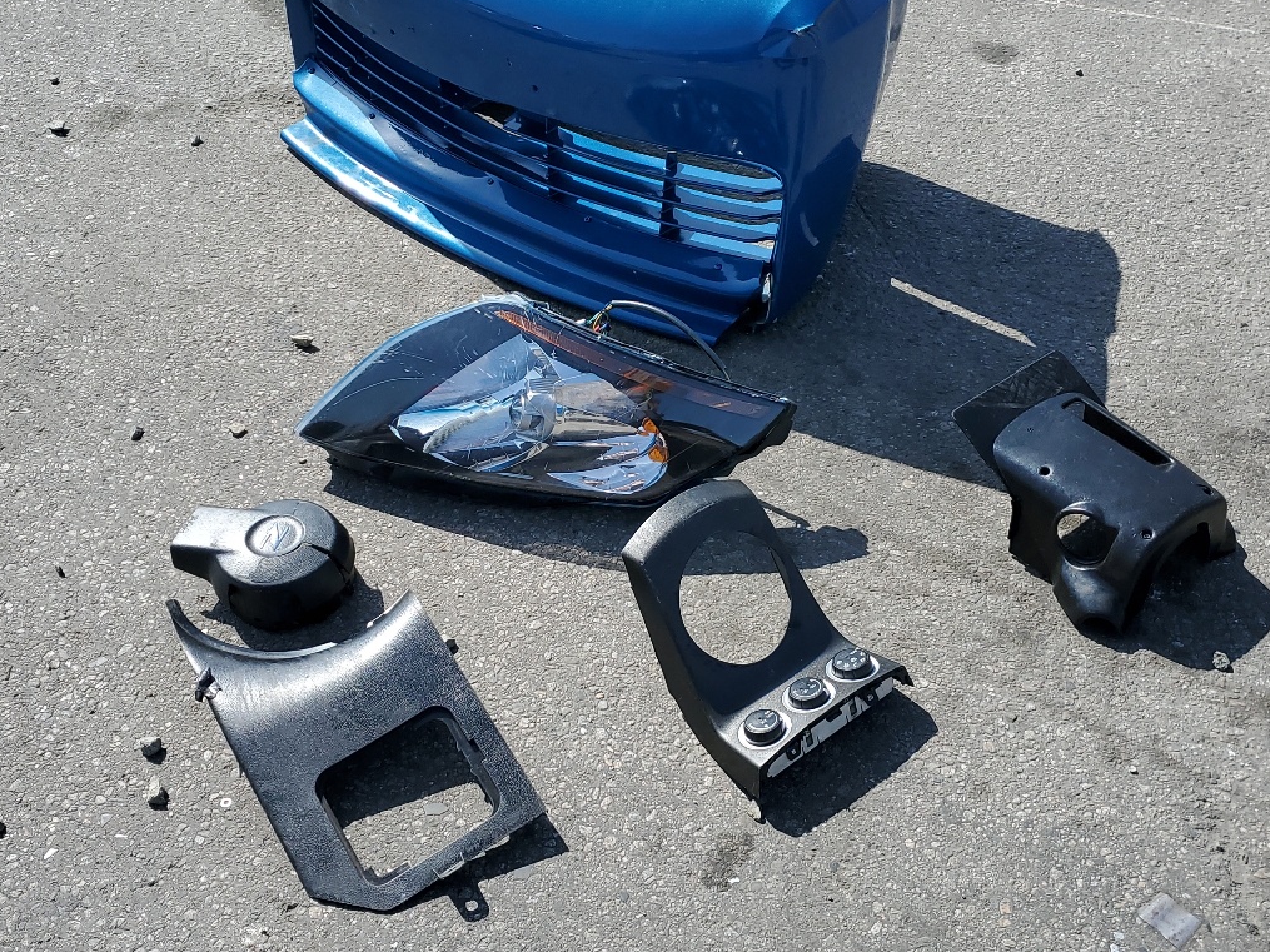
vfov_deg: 35.1
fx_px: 1504
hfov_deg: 45.7
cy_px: 453
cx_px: 564
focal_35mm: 41
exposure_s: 1/2500
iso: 50
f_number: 1.5
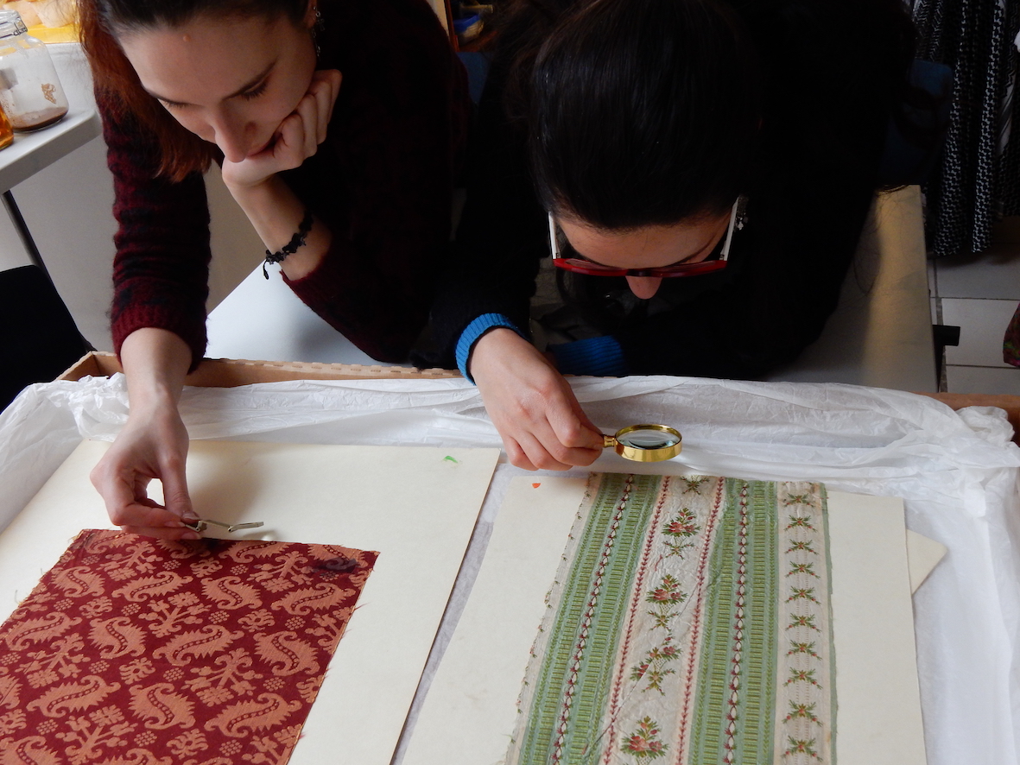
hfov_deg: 51.3
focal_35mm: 36
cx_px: 510
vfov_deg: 39.7
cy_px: 382
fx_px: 1061
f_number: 4
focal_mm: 6.4
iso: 250
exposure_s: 1/30
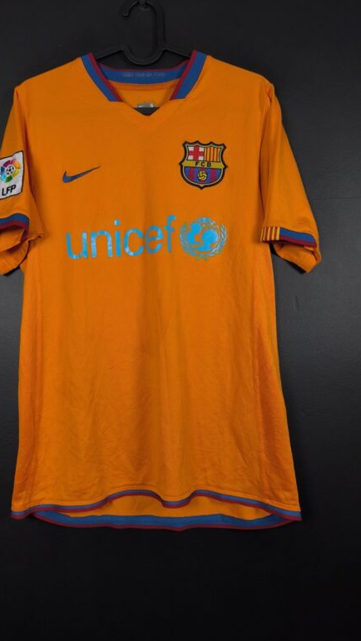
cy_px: 316
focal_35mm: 26
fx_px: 442
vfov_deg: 71.9
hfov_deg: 44.2
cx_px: 147
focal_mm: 6.57
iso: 400
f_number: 1.6
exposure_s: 1/160
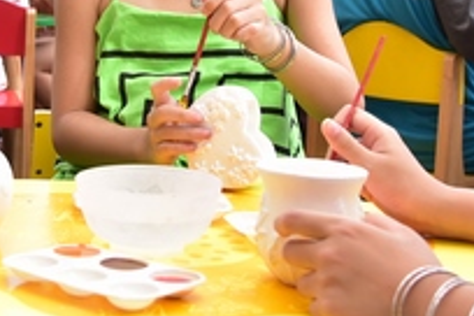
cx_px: 135
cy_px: -23
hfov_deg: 20.5
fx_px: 1303
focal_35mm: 99
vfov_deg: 13.6
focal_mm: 31
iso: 400
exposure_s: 1/200
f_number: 5.6
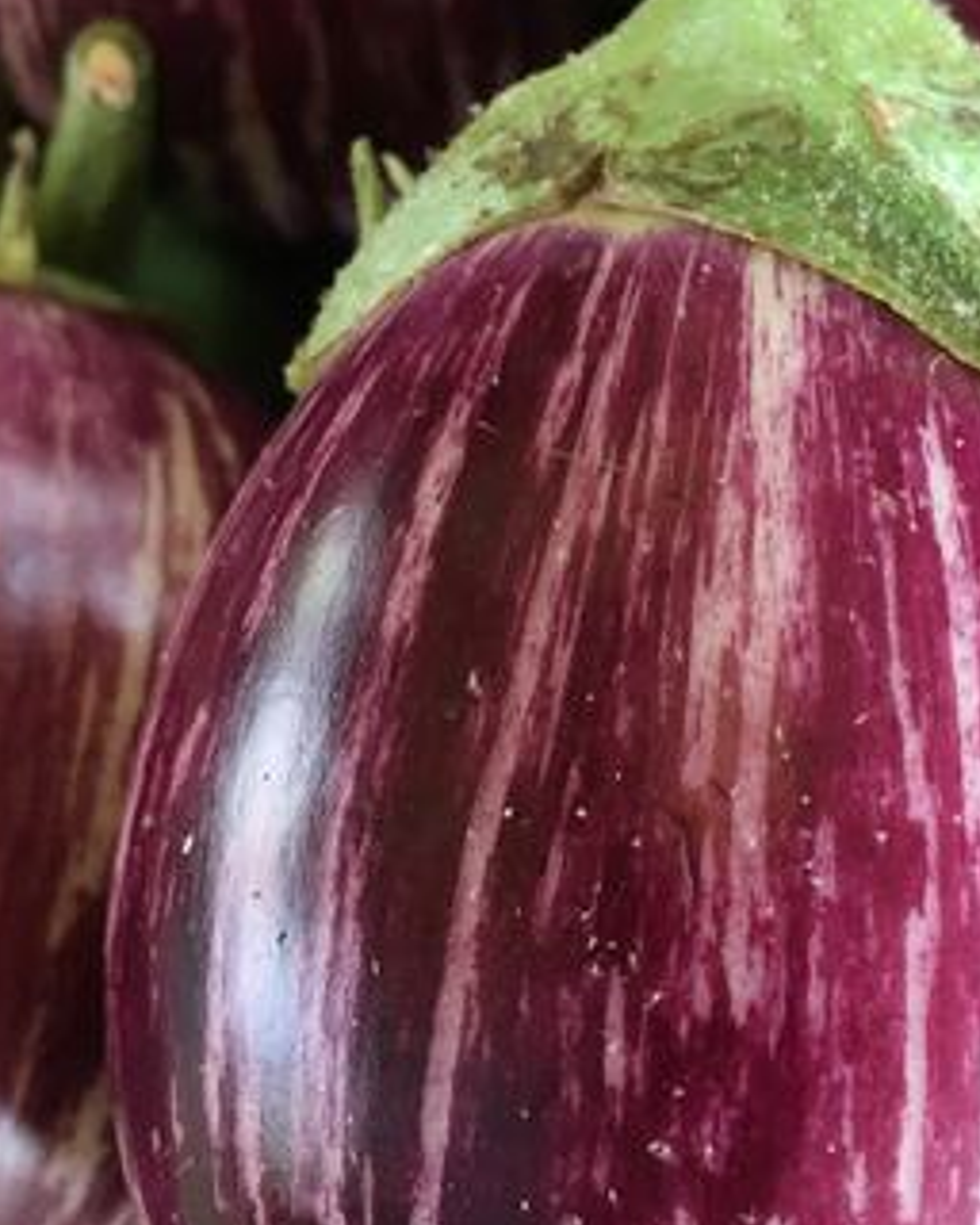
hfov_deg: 23.9
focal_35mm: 62
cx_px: 898
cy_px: 440
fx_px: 2248
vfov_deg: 30.3
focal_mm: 4.15
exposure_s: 1/30
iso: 40
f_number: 2.2
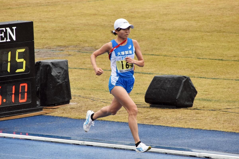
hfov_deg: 6.9
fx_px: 1992
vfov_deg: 4.6
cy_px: 80
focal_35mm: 300
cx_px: 120
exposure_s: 1/800
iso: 1600
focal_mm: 200
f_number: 6.3
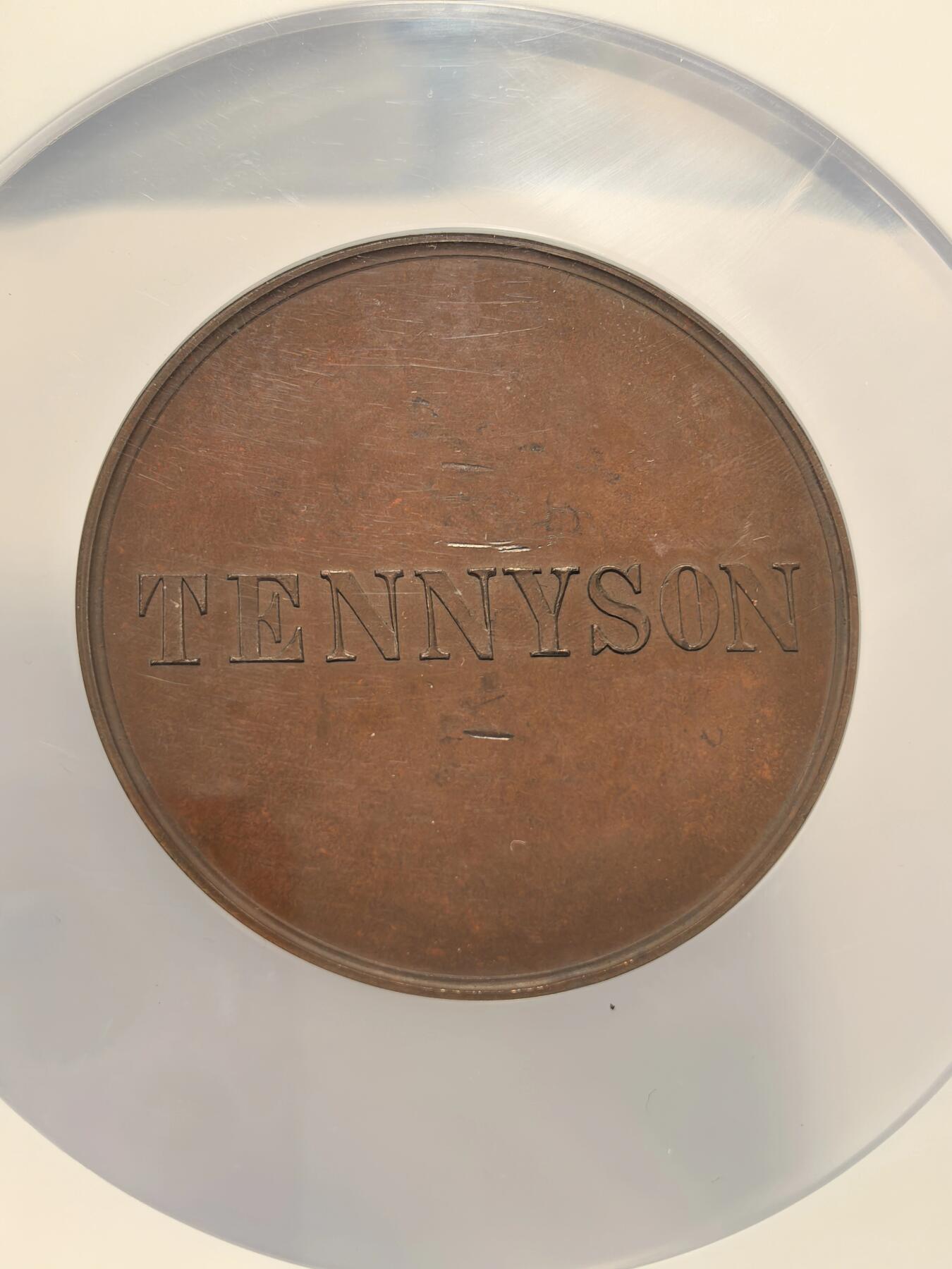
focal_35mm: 54
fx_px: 1980
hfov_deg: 27.0
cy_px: 634
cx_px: 476
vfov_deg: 35.5
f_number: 2
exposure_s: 1/50
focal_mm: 6.98
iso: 160
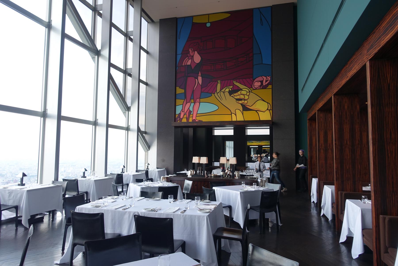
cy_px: 133
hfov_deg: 73.7
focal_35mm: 24
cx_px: 199
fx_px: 265
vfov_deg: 53.1
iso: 125
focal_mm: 8.8
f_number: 2.8
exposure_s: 1/30
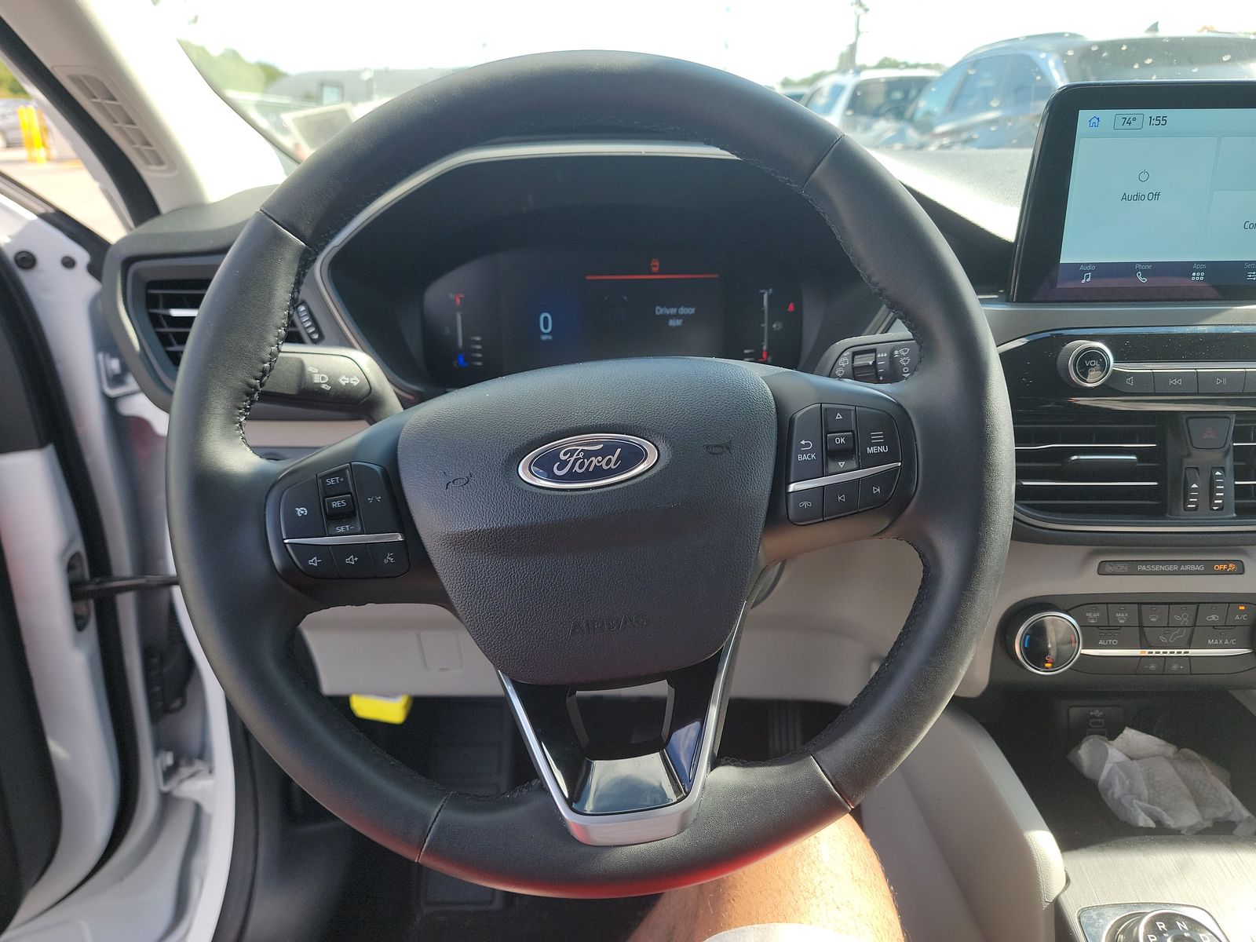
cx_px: 628
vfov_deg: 56.8
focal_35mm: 24
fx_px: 871
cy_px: 471
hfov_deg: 71.6
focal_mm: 6.7
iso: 50
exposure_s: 1/147
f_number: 1.8
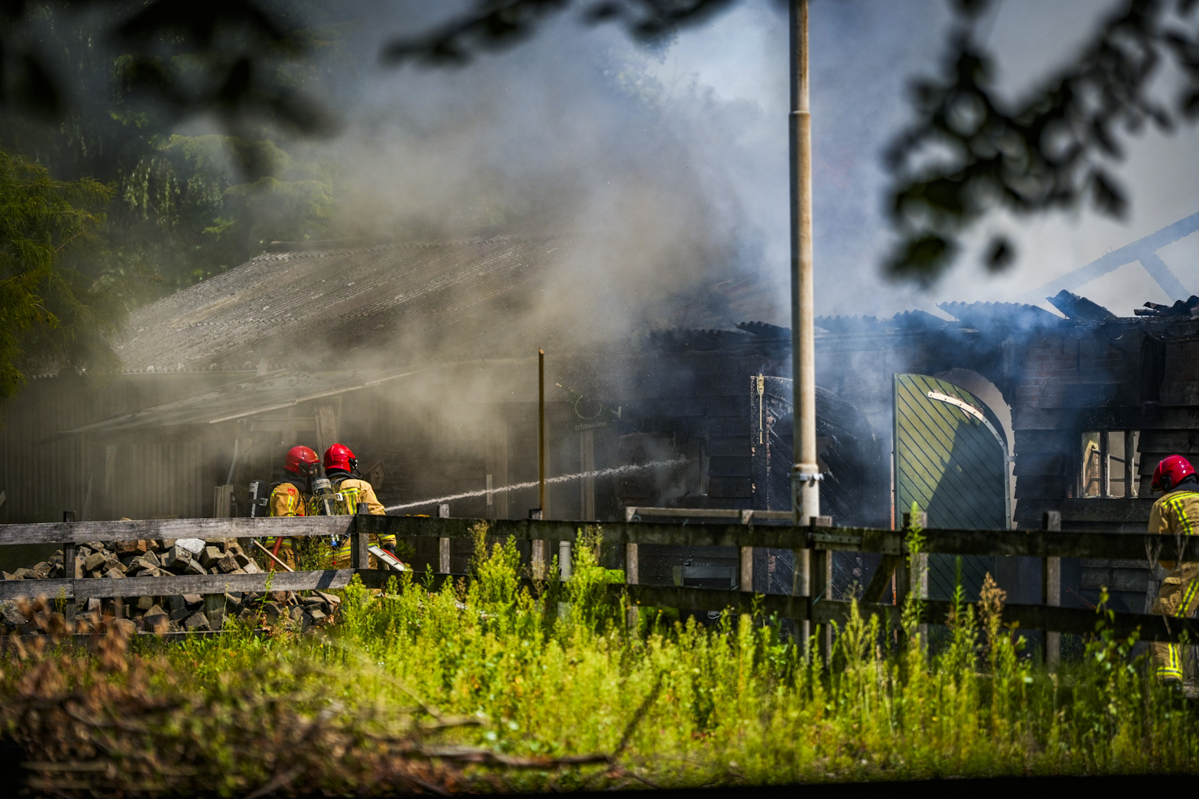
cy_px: 400
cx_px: 600
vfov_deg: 6.9
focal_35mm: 200
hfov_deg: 10.3
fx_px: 6661
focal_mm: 200
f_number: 2.8
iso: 200
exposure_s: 1/5000
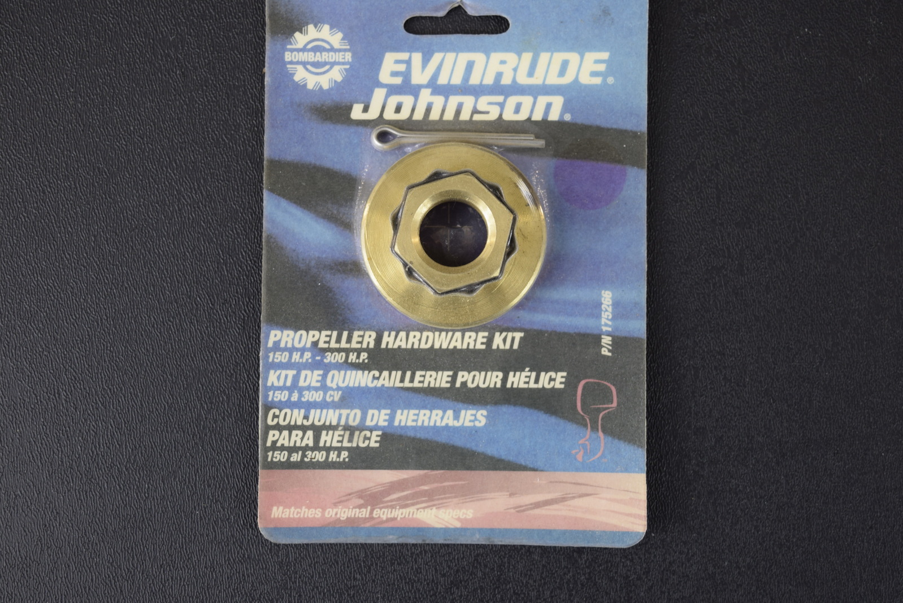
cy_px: 302
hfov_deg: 38.9
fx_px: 1280
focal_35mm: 51
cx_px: 452
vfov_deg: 26.5
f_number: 6.3
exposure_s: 1/125
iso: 400
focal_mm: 34
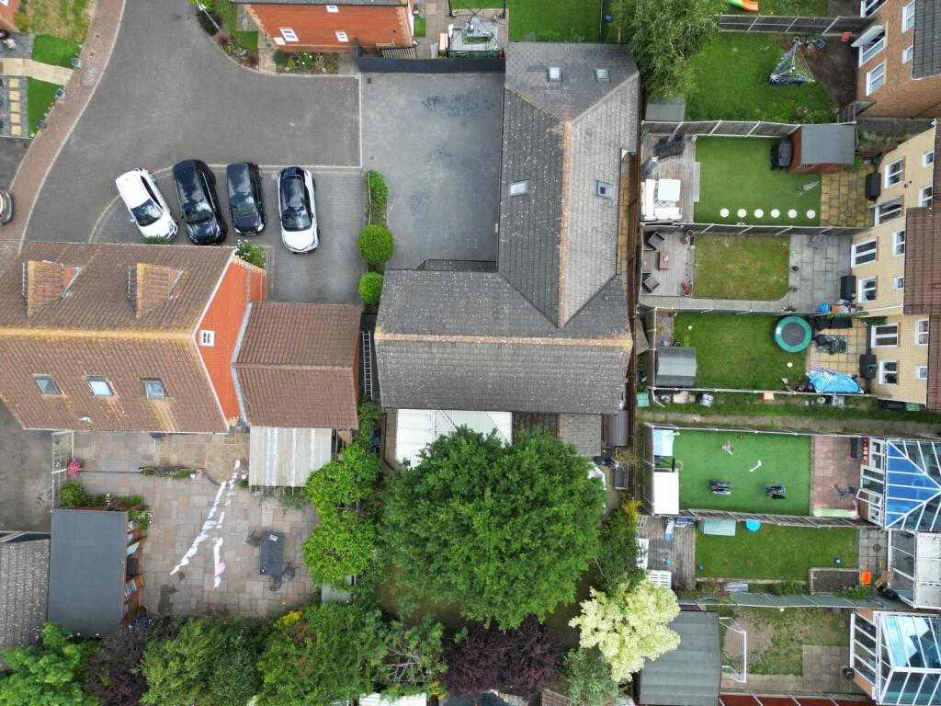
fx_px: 652
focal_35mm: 24
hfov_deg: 71.6
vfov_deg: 56.8
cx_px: 470
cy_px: 353
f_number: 1.7
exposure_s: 1/640
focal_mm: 6.72
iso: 100
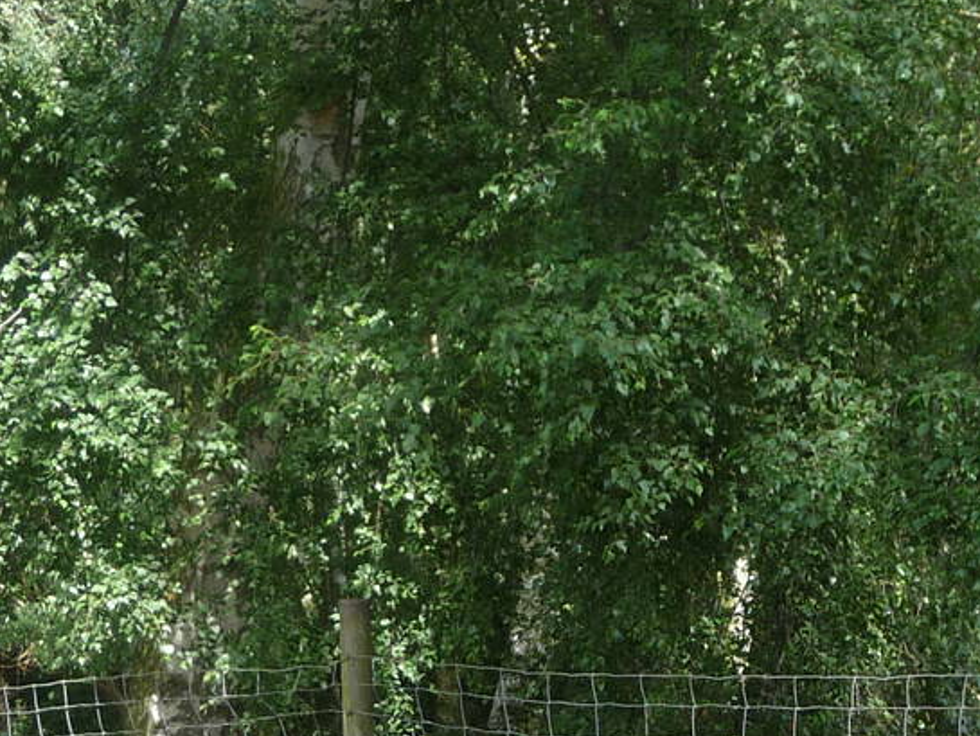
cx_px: 919
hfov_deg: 21.6
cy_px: 959
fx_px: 2492
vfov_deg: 15.9
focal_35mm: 88
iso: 100
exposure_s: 1/160
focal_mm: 5
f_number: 3.4
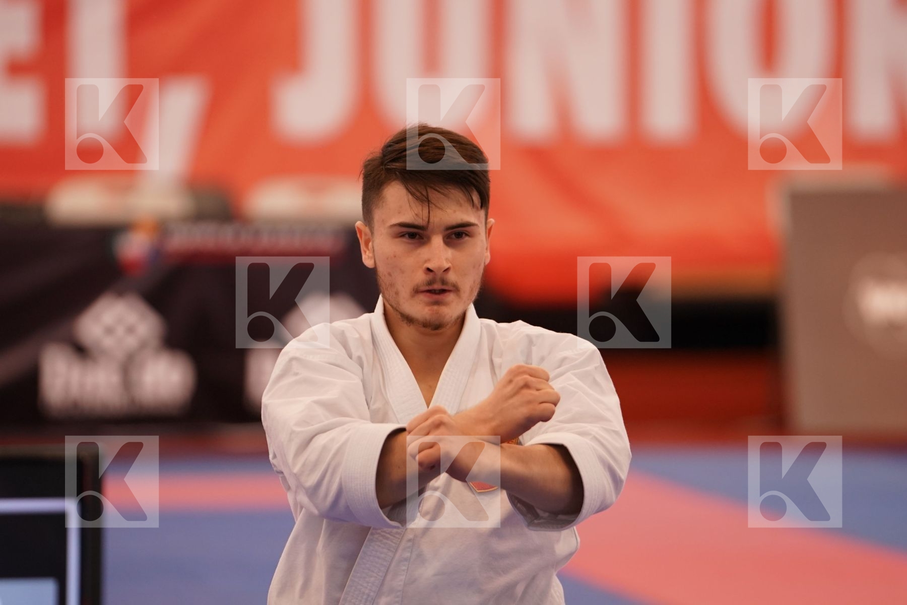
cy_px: 302
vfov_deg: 4.6
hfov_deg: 6.9
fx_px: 7558
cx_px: 454
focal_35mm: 300
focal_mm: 200
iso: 800
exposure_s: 1/500
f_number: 2.8
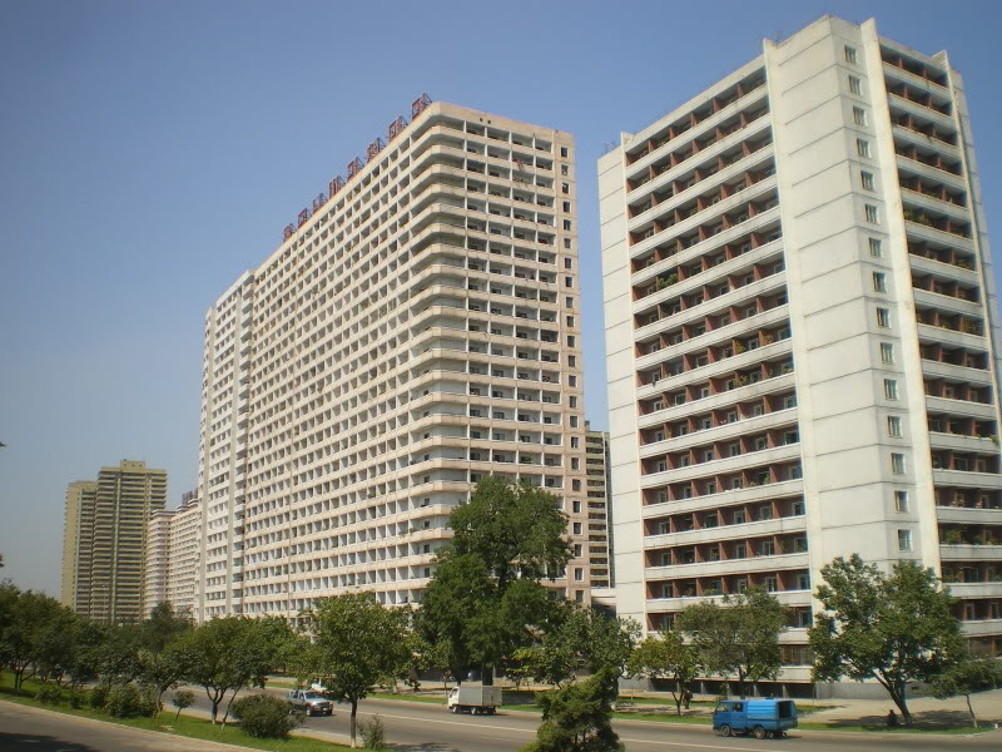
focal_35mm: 36
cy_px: 376
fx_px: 1042
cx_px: 501
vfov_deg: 39.7
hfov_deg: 51.4
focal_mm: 6.3
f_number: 4.6
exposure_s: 1/400
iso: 50
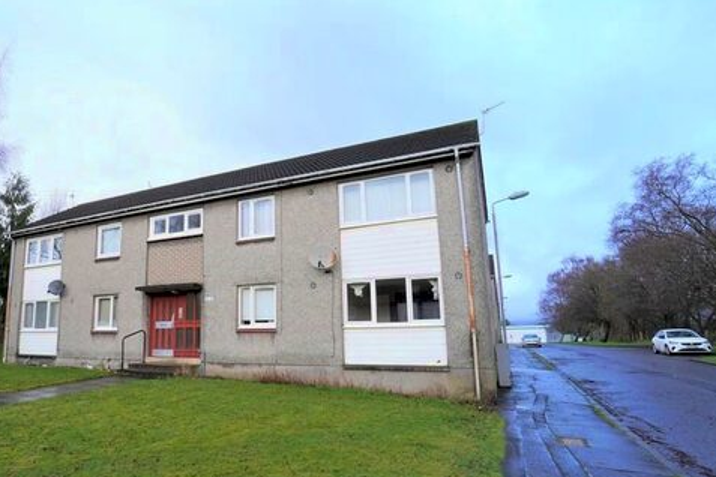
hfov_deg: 75.8
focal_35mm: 22
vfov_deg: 57.0
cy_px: 274
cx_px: 231
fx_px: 438
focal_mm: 10
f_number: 6.3
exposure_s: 1/80
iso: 320
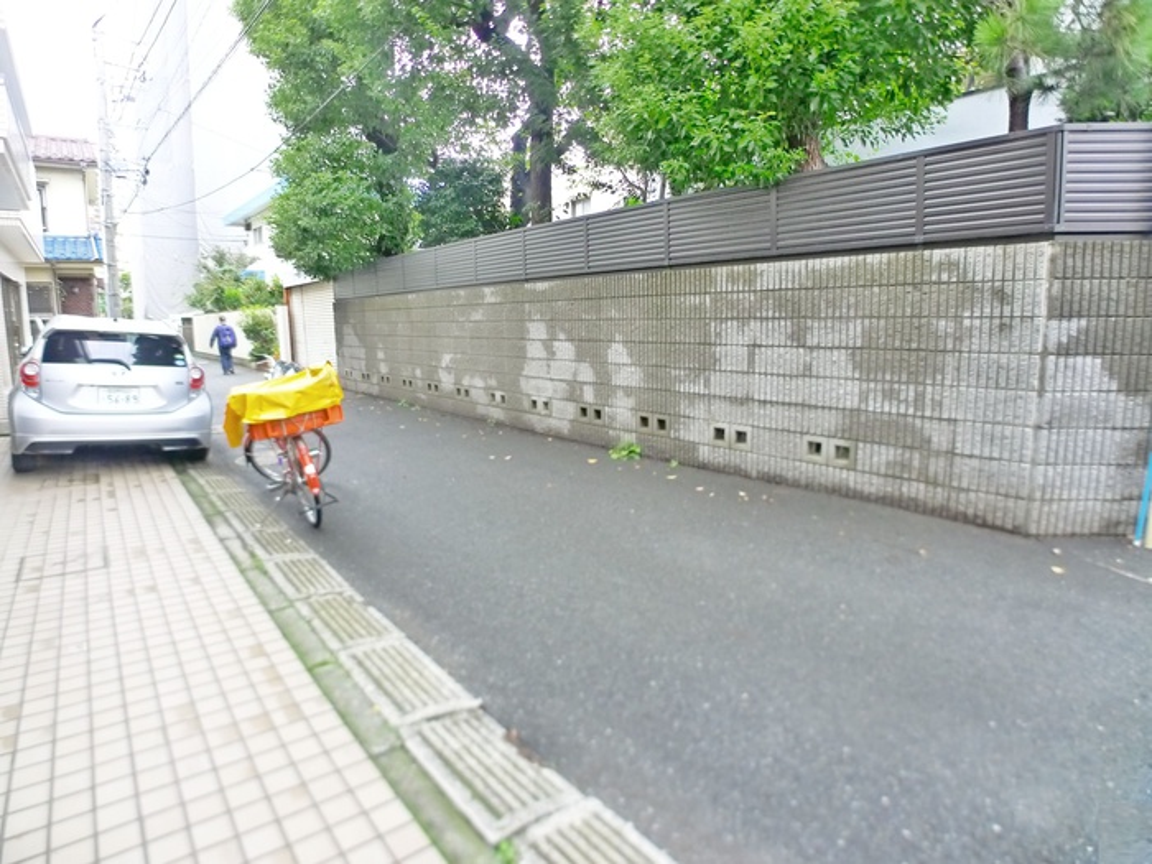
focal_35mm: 24
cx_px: 576
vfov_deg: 56.8
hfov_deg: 71.6
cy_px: 432
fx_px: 799
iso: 400
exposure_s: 1/40
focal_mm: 5.1
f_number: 2
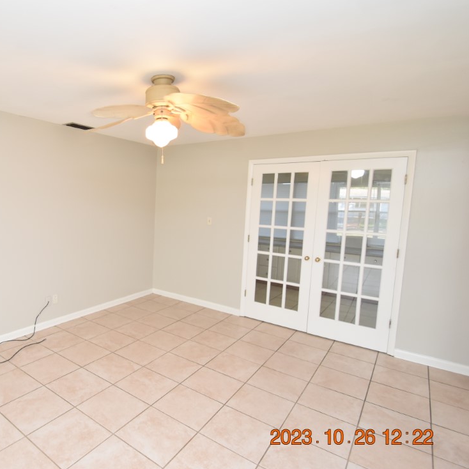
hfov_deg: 71.2
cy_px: 229
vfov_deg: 74.8
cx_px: 135
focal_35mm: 20
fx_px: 307
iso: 800
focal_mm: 10
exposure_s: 1/80
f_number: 4.5
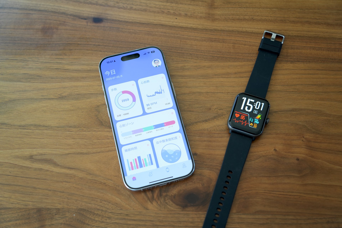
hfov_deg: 43.6
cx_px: 171
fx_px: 427
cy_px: 114
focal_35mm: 45
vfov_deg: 29.9
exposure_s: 1/80
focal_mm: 45
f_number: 4
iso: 400
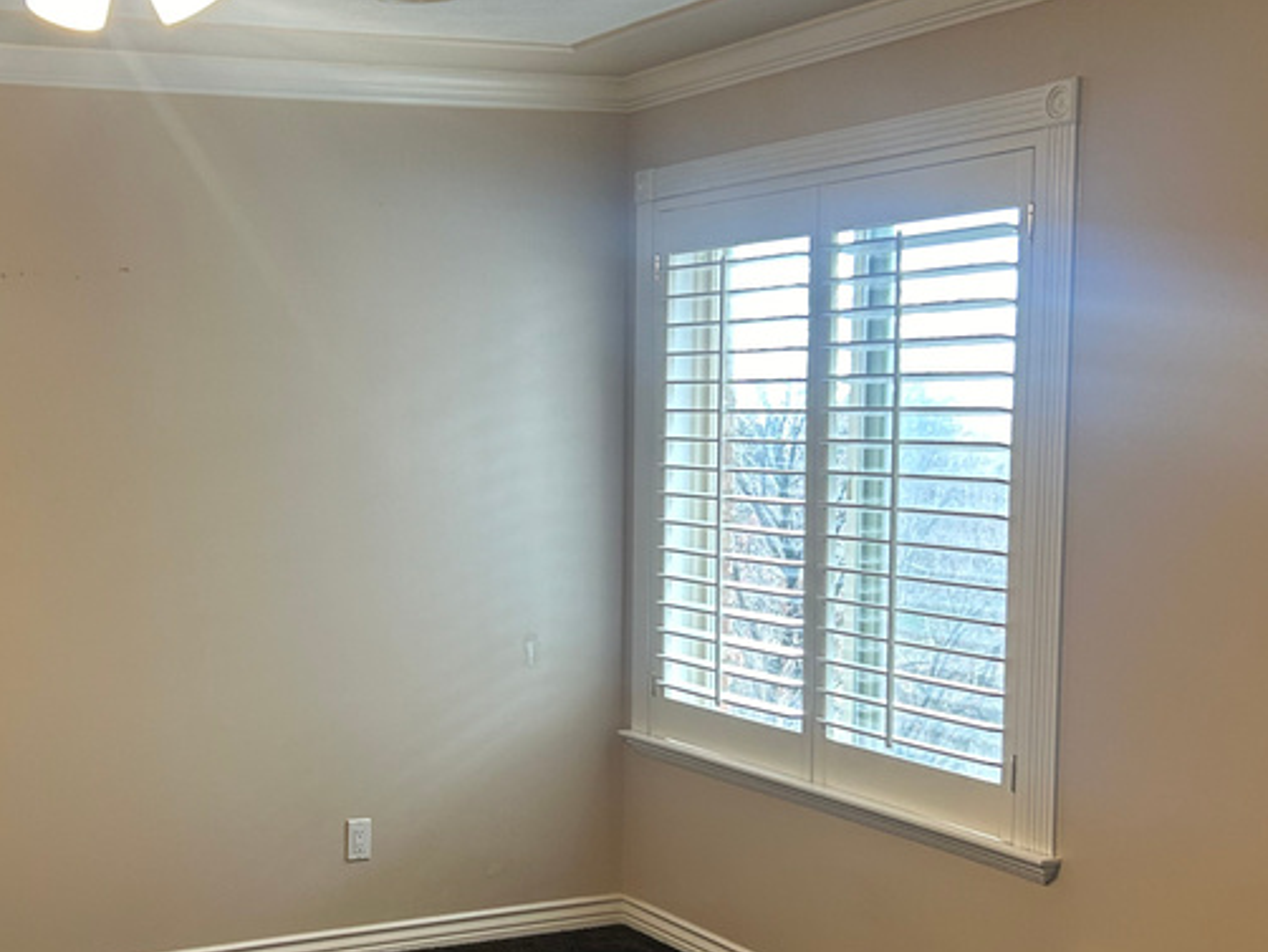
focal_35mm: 53
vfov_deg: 27.4
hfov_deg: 35.6
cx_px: 379
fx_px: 1942
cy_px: 636
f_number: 1.5
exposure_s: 1/60
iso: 125
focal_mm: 5.7
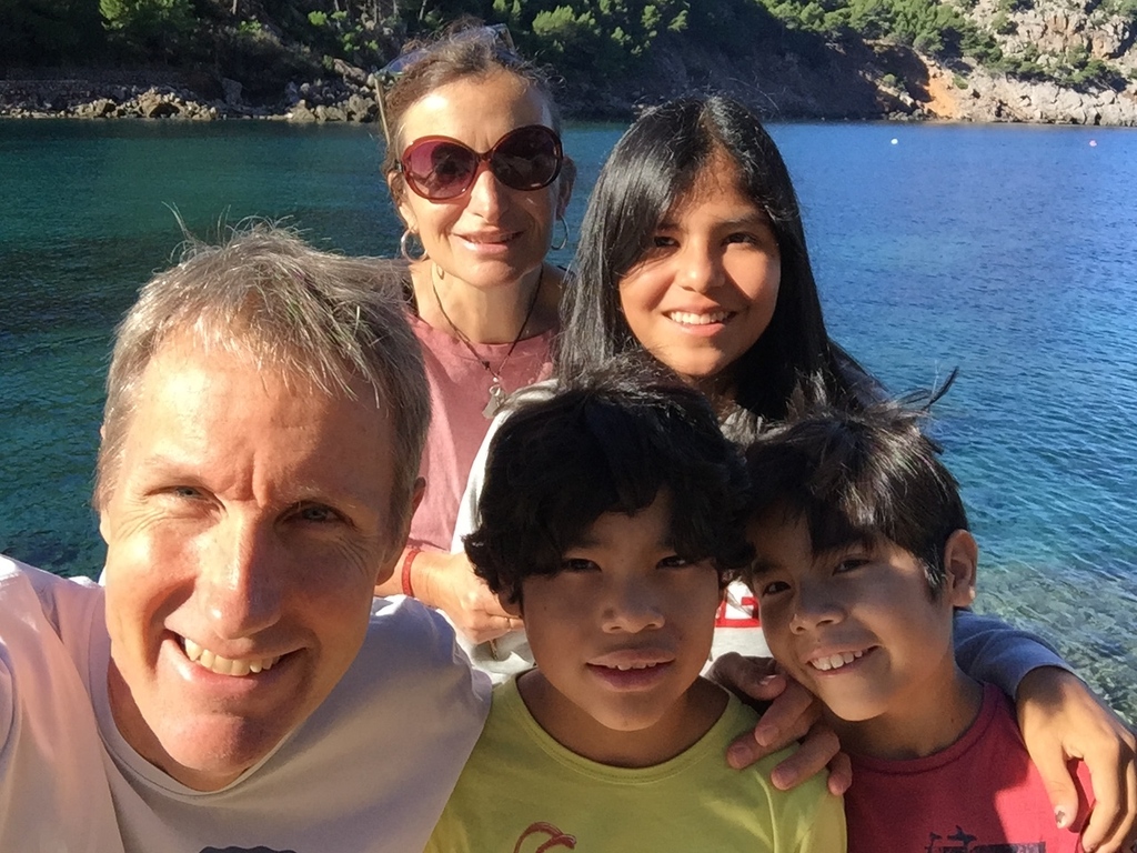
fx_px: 1018
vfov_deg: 45.4
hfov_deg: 58.4
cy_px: 426
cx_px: 568
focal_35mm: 31
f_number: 2.2
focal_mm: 2.65
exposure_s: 1/786
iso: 32
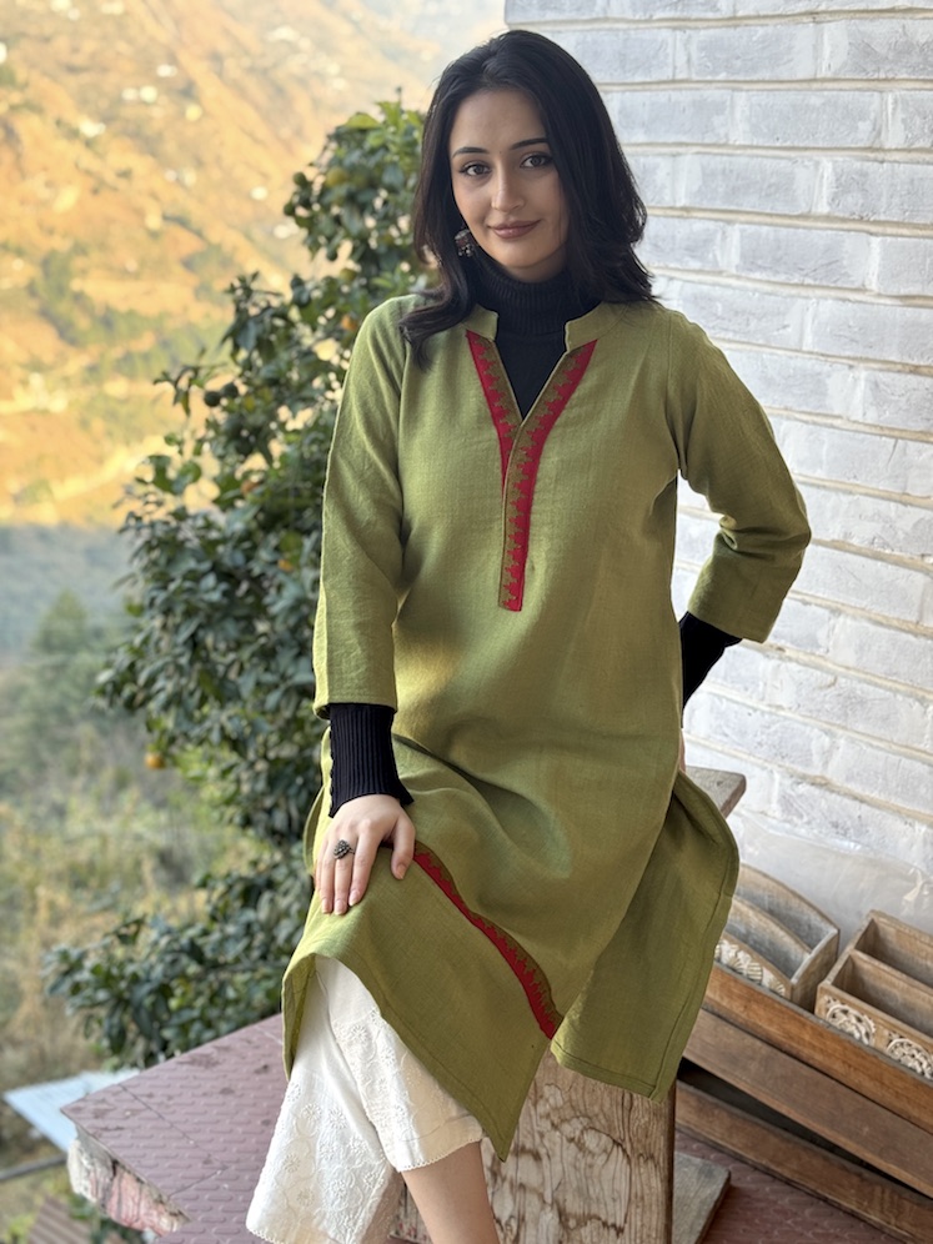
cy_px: 622
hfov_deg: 30.3
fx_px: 1725
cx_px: 466
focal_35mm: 48
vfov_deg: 39.7
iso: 64
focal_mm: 6.76
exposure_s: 1/252
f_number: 1.78
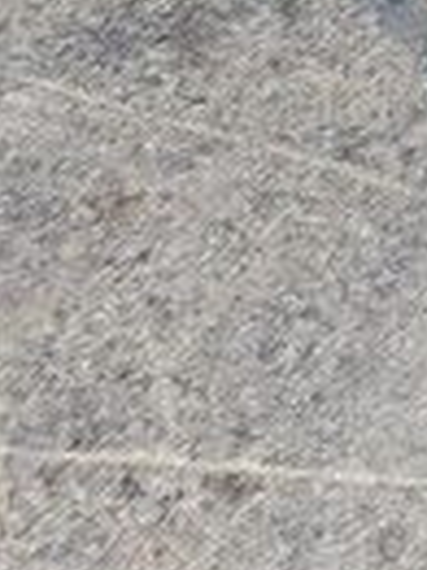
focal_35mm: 119
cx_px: 762
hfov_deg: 11.5
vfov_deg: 14.4
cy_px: -496
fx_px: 1960
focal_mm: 3.81
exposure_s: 1/60
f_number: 2.2
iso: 80
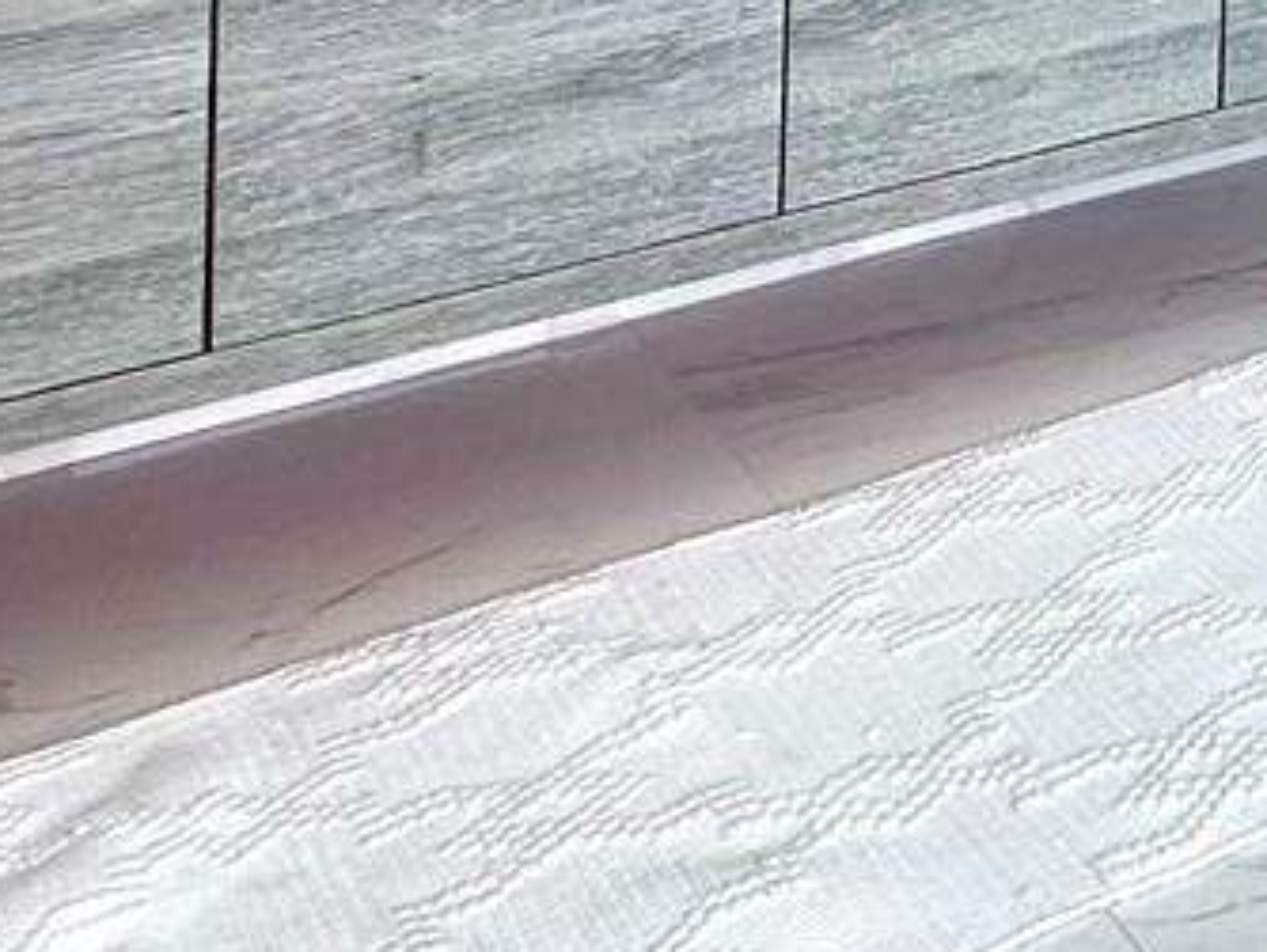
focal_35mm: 67
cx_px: 2102
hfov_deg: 21.8
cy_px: -736
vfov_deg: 17.8
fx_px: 2454
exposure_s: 1/190
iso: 40
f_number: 2.2
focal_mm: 2.22
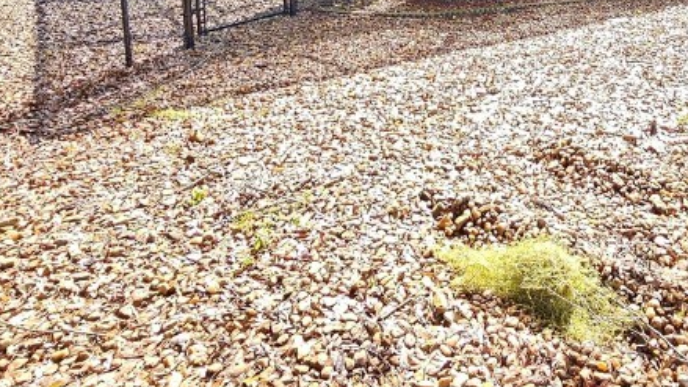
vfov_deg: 32.0
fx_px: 602
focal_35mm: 33
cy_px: -25
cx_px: 491
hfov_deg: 57.3
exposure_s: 1/271
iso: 50
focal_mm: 2.2
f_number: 2.2
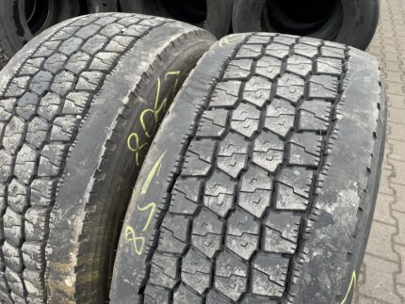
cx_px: 202
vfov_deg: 53.1
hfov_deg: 67.3
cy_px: 152
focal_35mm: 26
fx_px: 304
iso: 100
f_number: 1.6
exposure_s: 1/121
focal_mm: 4.2
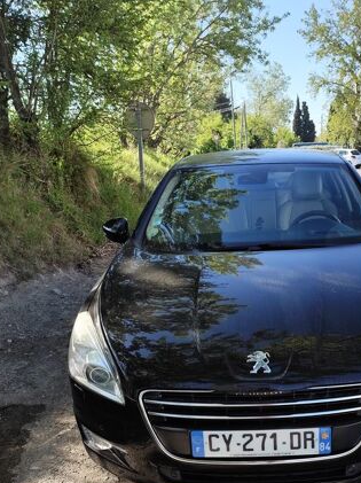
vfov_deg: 50.4
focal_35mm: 35
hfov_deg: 39.7
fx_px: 487
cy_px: 366
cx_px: 266
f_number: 1.65
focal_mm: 6.19
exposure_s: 1/621
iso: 50
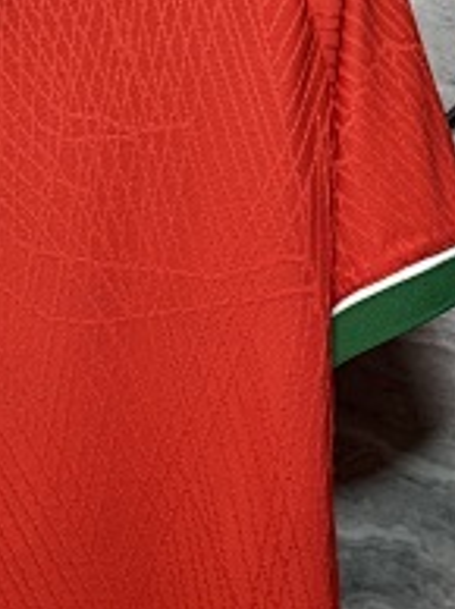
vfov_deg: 31.1
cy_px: 377
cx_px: -8
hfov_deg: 22.6
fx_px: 1089
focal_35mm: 62
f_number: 1.78
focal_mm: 6.76
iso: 160
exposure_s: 1/50
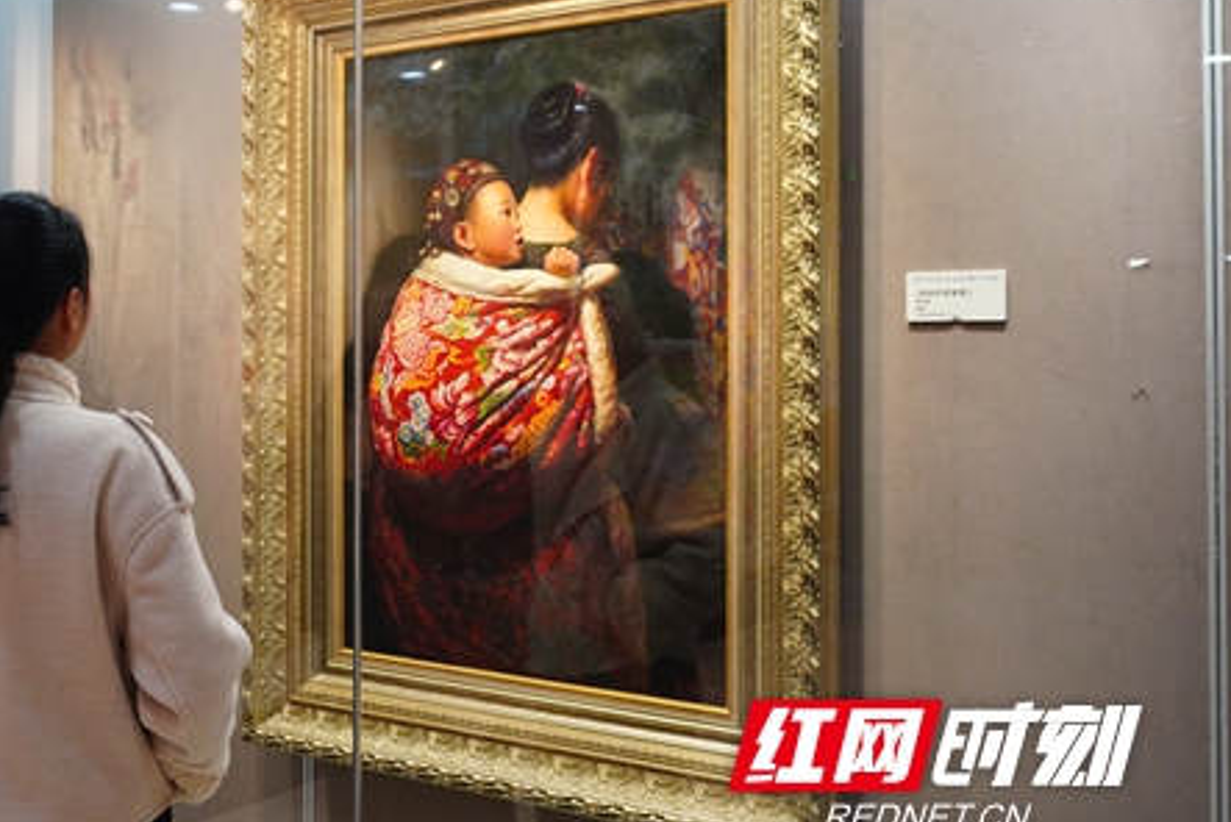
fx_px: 1597
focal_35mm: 47
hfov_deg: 41.6
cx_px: 408
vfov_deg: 28.8
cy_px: 336
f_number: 5
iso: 800
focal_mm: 23
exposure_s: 1/50
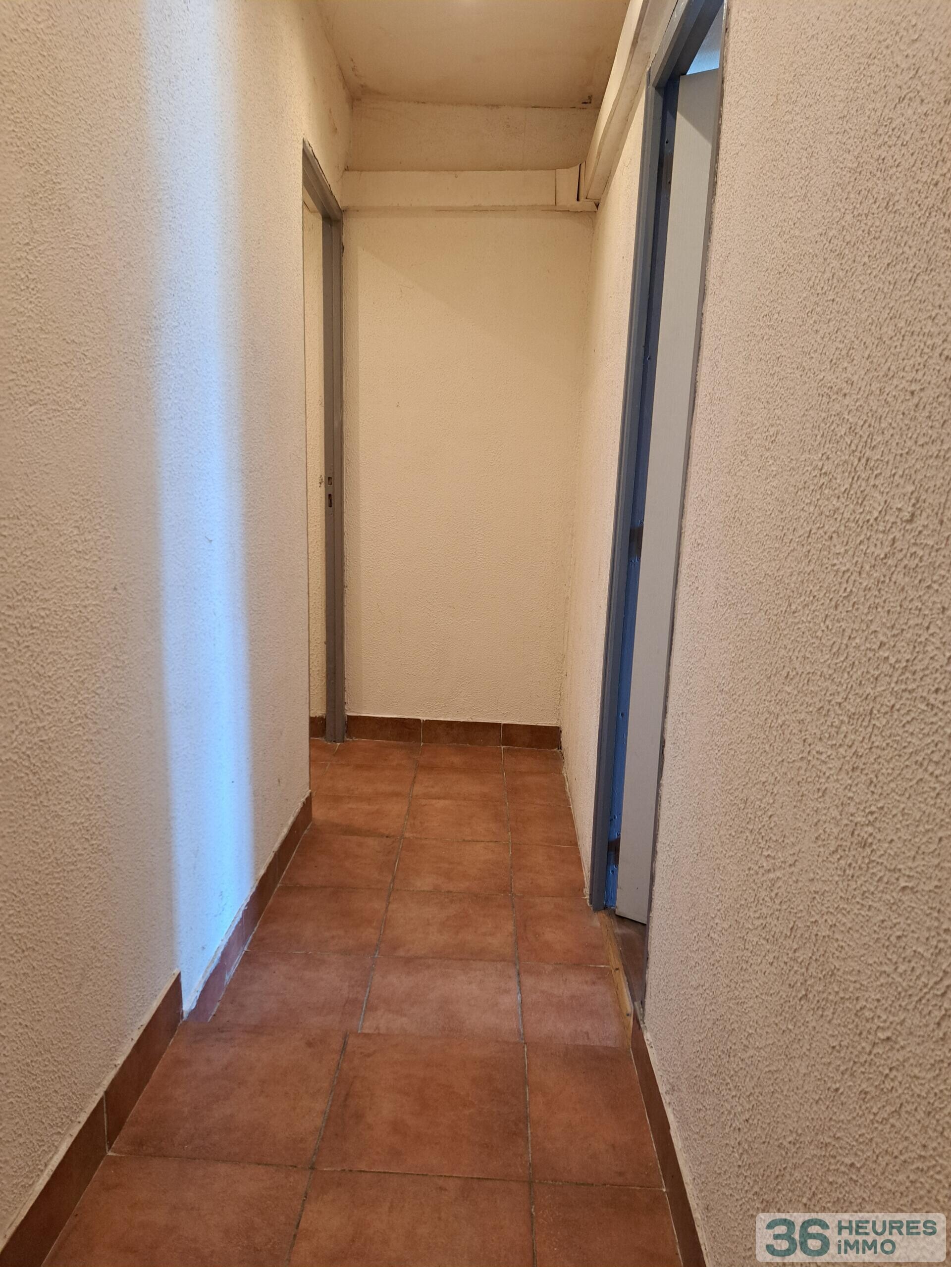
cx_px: 476
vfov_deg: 71.6
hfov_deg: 56.8
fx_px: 879
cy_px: 634
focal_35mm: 24
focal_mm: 5.23
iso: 200
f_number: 1.8
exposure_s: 1/50
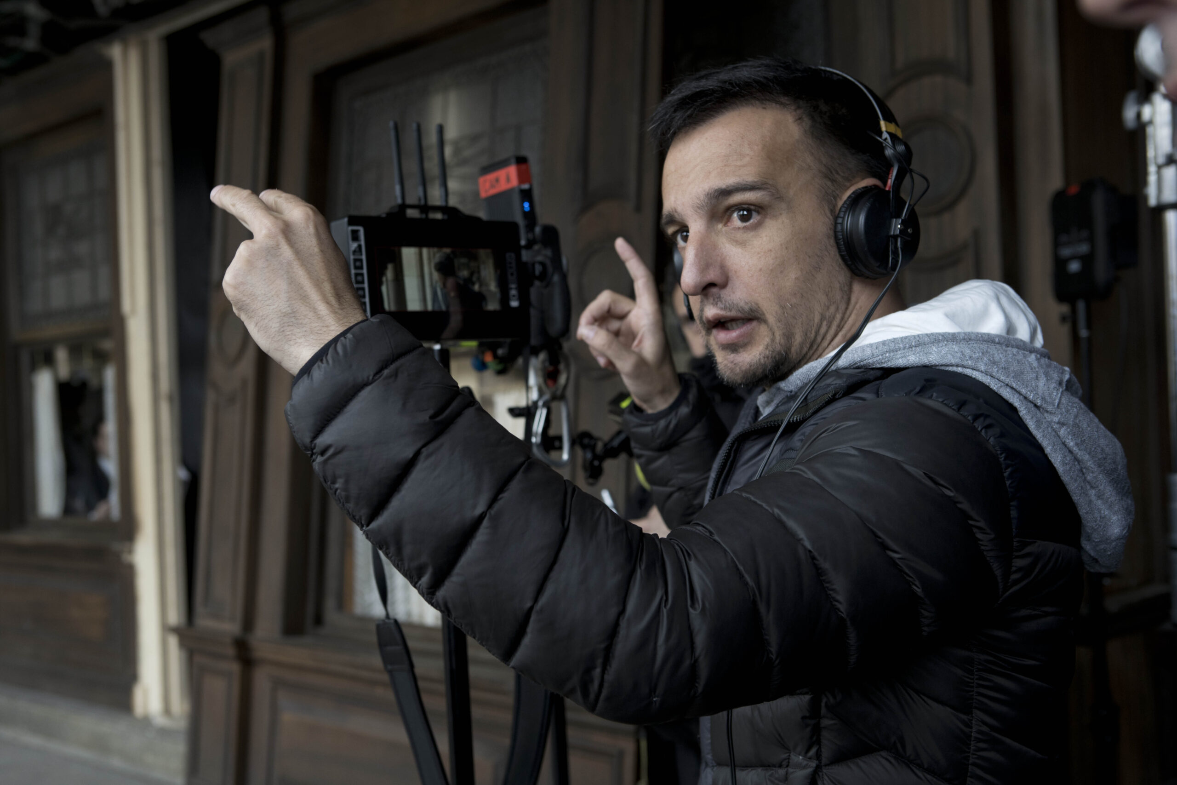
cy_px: 392
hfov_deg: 43.6
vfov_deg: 29.9
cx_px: 588
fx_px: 1471
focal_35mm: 45
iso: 640
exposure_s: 1/200
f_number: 6.3
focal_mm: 45
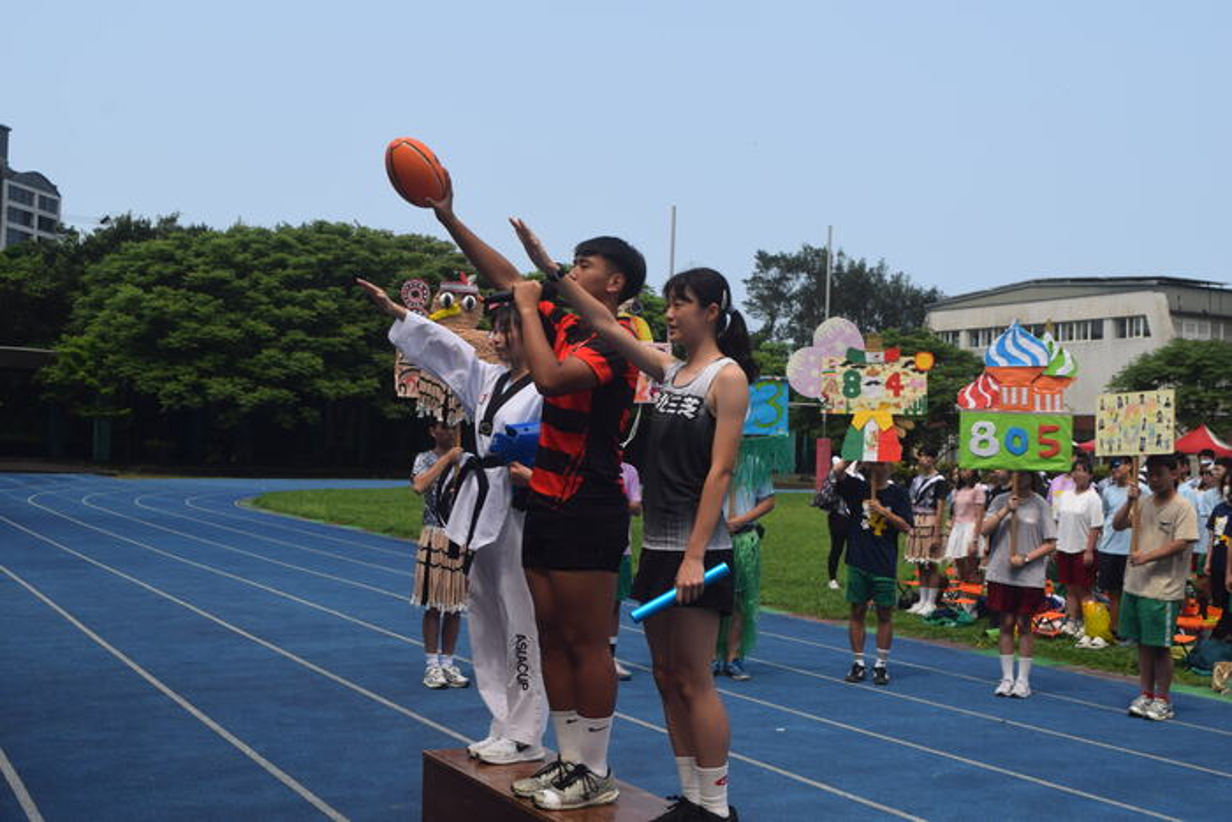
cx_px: 616
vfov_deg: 29.0
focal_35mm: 46
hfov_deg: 42.3
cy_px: 411
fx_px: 1592
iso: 100
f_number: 10
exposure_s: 1/200
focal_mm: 31
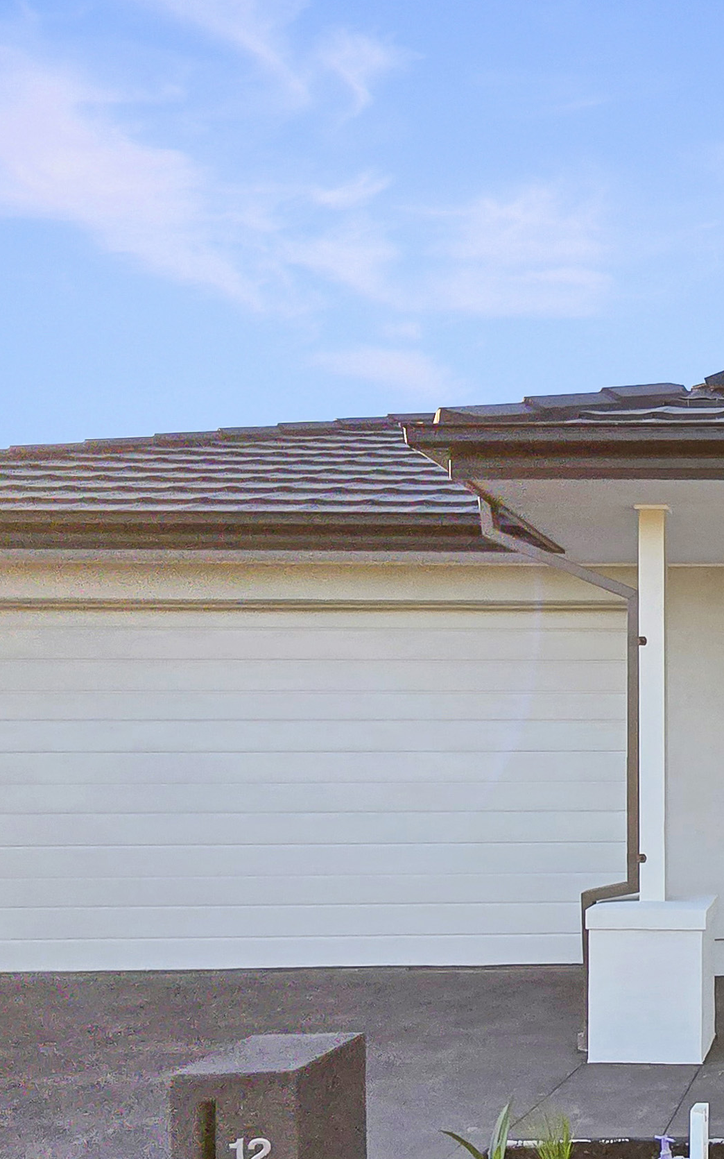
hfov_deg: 30.9
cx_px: 915
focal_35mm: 33
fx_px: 1042
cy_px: 834
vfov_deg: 56.0
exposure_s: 1/1102
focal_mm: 2.2
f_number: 2.2
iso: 50
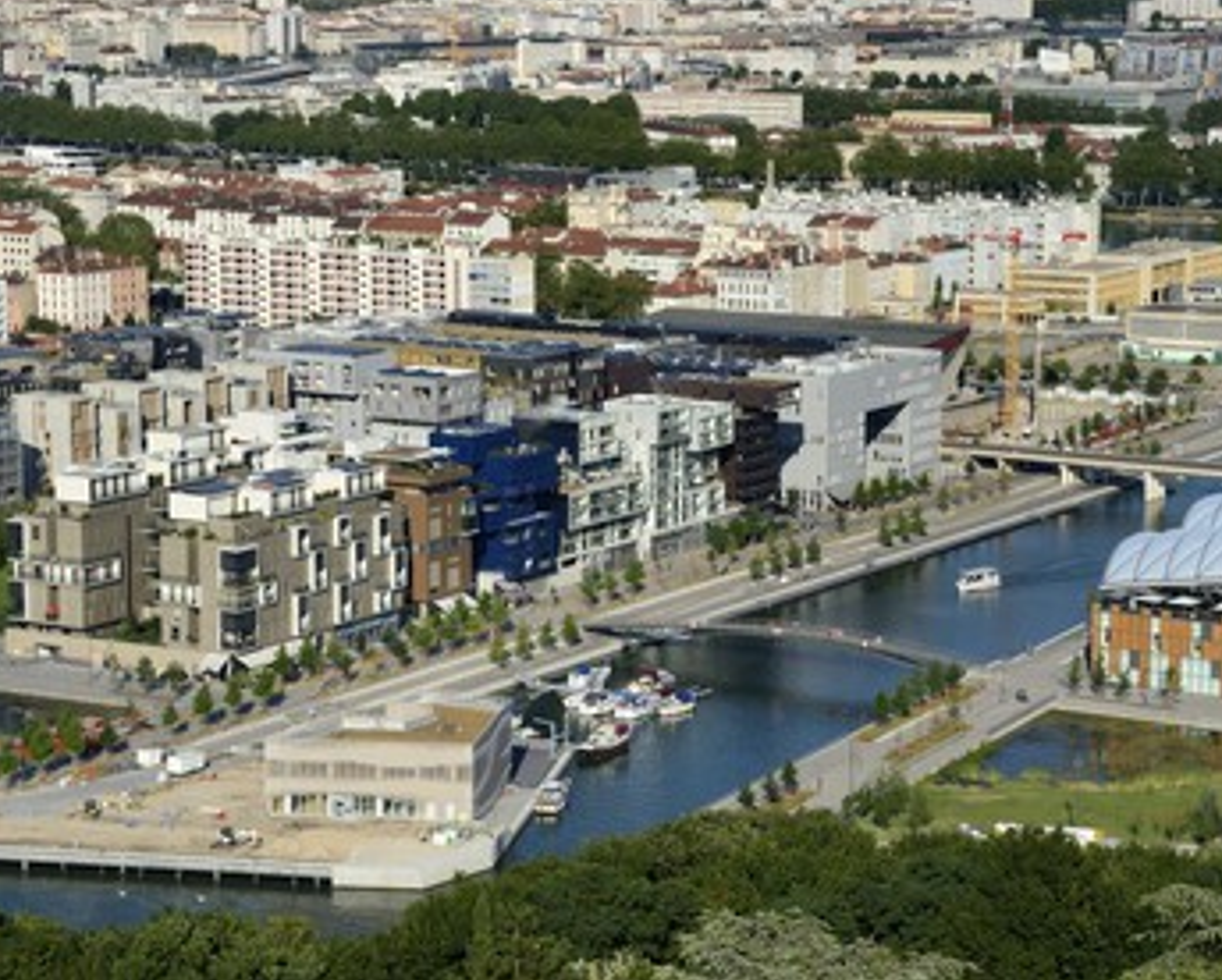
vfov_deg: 15.0
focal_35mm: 103
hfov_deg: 18.6
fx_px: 3729
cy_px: 490
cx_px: 622
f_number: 10
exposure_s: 1/320
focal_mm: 90
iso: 200
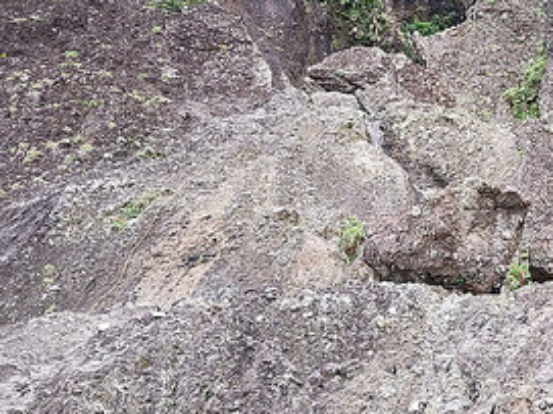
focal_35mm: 59
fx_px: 942
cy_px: 116
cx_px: 610
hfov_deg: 29.5
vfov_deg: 24.6
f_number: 2
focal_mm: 3.87
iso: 326
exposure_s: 1/120
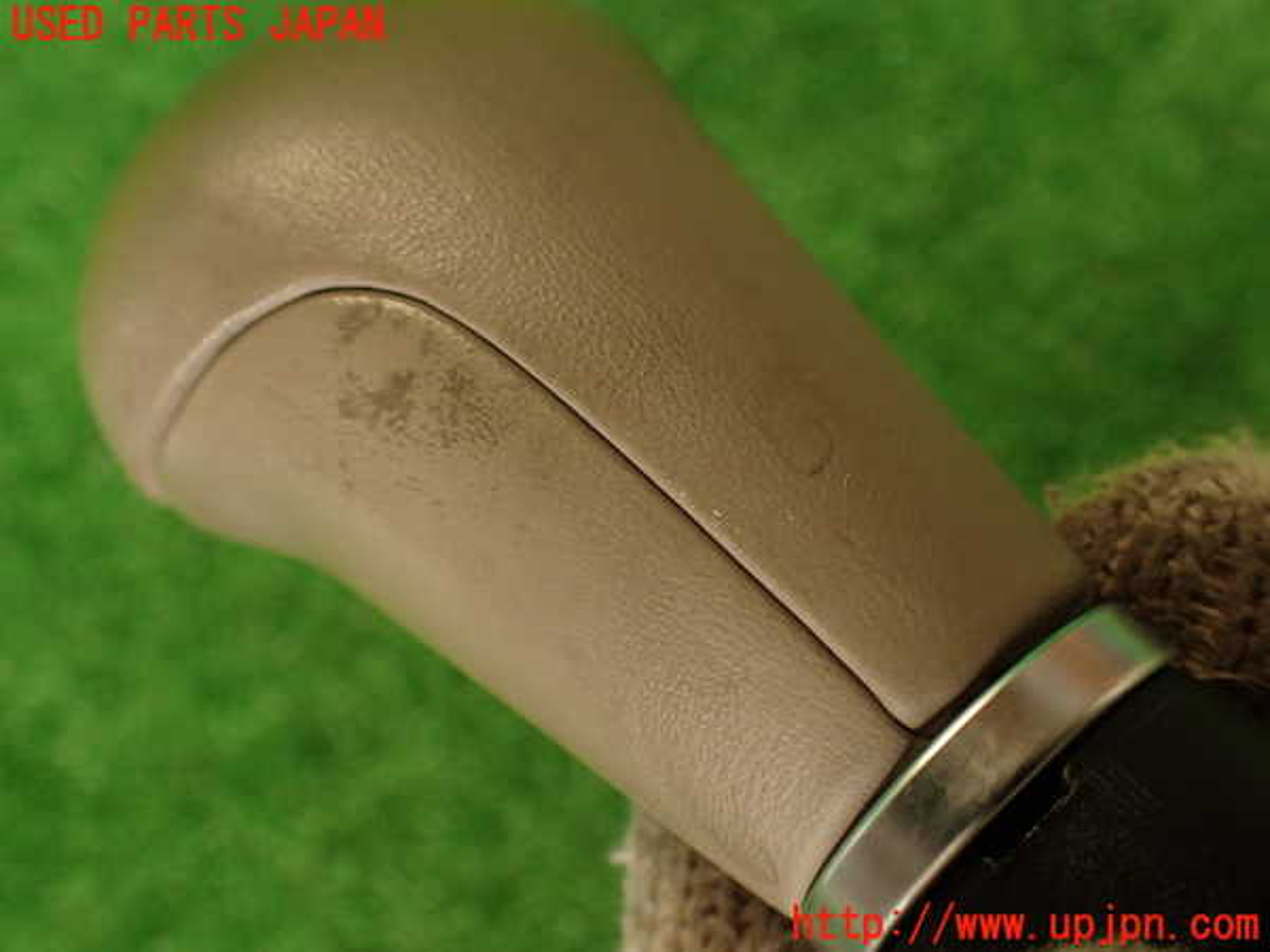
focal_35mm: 32
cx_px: 635
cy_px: 476
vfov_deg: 44.2
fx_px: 1174
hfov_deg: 56.8
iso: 200
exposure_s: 1/60
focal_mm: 5.79
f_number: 2.4
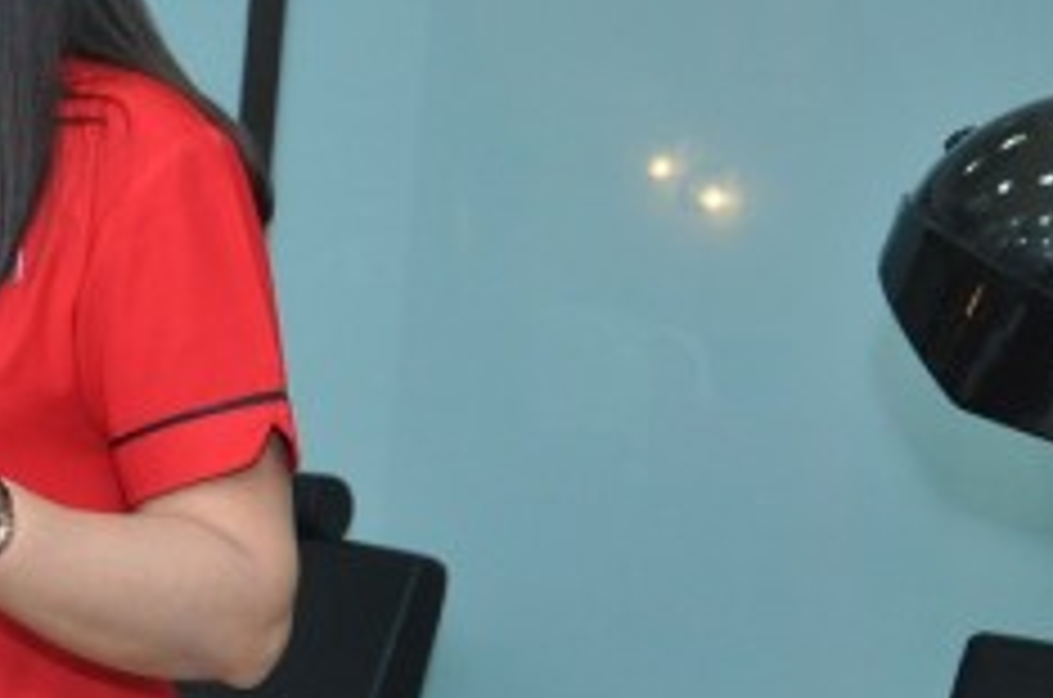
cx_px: -234
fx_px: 3824
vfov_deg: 10.4
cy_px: 392
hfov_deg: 15.1
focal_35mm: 131
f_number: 5
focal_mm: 34
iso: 1000
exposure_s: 1/100
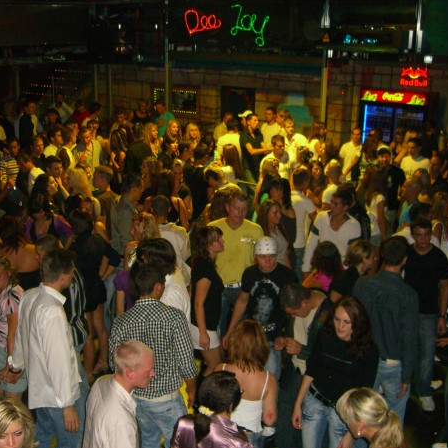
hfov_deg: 37.4
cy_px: 224
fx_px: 659
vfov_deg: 37.6
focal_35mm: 45
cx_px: 186
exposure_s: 1/60
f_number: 2.8
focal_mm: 7.9
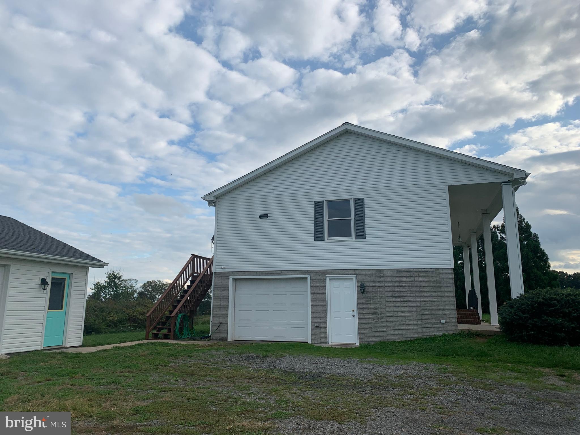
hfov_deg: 67.3
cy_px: 218
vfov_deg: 53.1
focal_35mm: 26
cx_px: 290
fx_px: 436
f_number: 1.8
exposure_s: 1/1689
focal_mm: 4.25
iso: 25
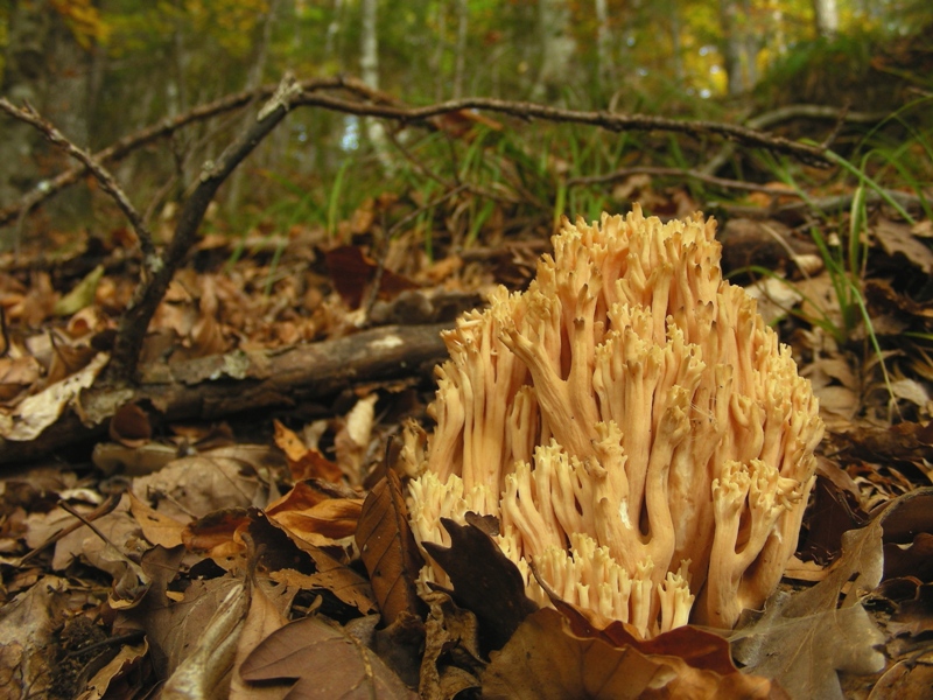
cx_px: 466
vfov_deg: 37.7
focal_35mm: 38
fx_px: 1024
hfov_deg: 49.0
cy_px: 350
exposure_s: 1/30
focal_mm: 6.3
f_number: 3.5
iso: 77
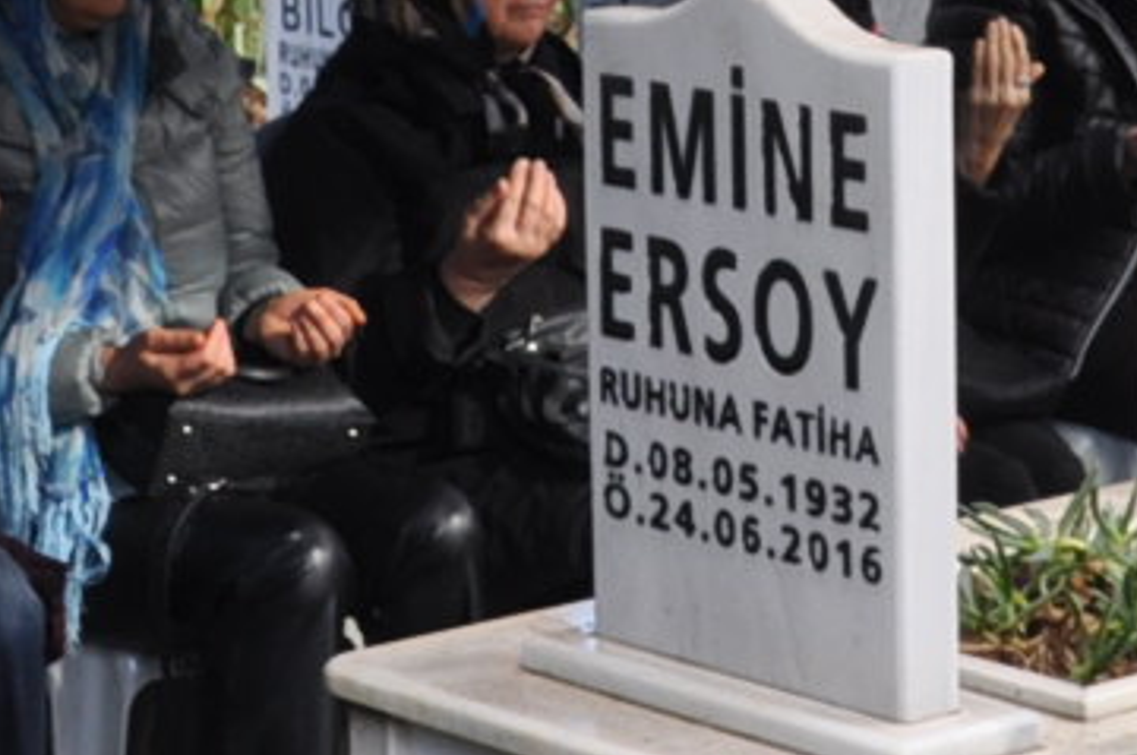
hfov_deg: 12.6
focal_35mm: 161
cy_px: 73
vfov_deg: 8.5
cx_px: 1175
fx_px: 5078
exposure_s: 1/40
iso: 200
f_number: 6.3
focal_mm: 18
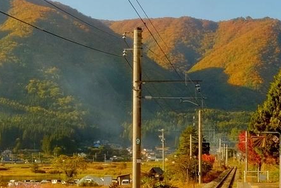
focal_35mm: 81
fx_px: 632
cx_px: 180
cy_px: 131
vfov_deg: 16.8
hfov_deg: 25.0
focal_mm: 12
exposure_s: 1/50
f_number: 20
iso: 400
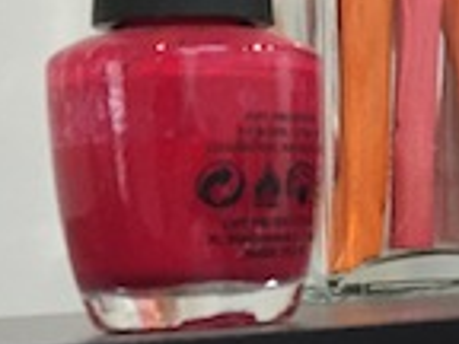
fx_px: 1764
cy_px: 100
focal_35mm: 133
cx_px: 1033
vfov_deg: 11.1
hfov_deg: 12.3
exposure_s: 1/33
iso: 160
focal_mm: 4.15
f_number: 2.2
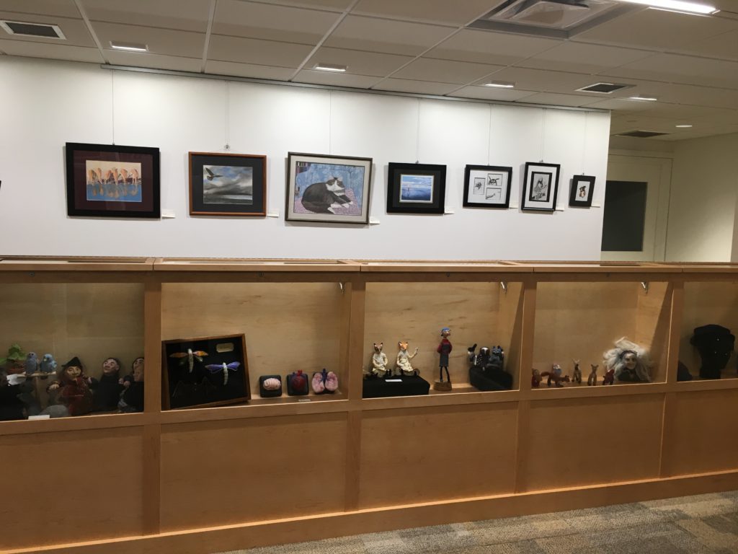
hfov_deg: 61.7
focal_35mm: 29
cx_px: 369
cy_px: 277
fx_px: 618
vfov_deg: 48.2
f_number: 2.2
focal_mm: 4.15
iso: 32
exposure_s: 1/30
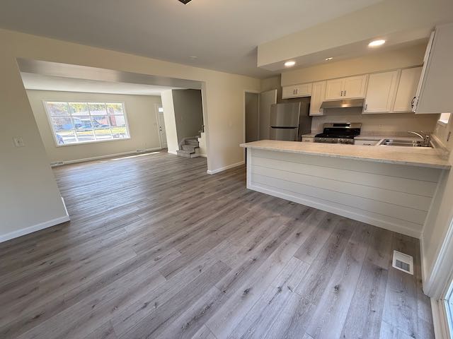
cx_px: 226
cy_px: 170
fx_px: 183
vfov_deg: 85.7
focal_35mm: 14
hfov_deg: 102.1
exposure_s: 1/120
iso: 100
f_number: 2.2
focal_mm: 2.22
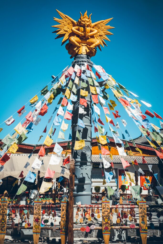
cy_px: 122
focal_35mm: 50
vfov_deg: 39.6
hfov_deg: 27.0
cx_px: 82
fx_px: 339
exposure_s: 1/250
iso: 640
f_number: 22
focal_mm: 50
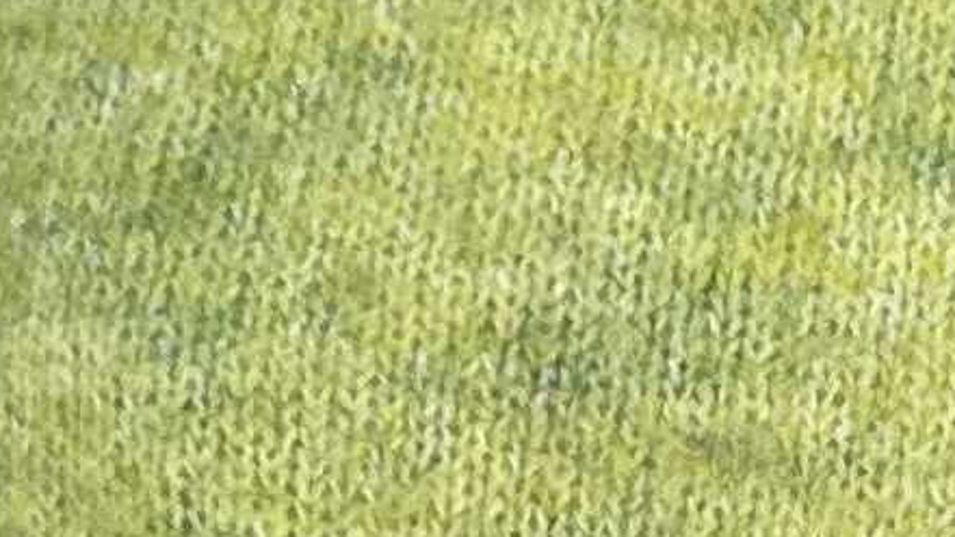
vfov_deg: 5.0
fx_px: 5799
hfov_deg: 9.1
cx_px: 1585
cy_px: 1708
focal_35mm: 229
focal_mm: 6.86
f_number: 1.78
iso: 80
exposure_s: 1/347
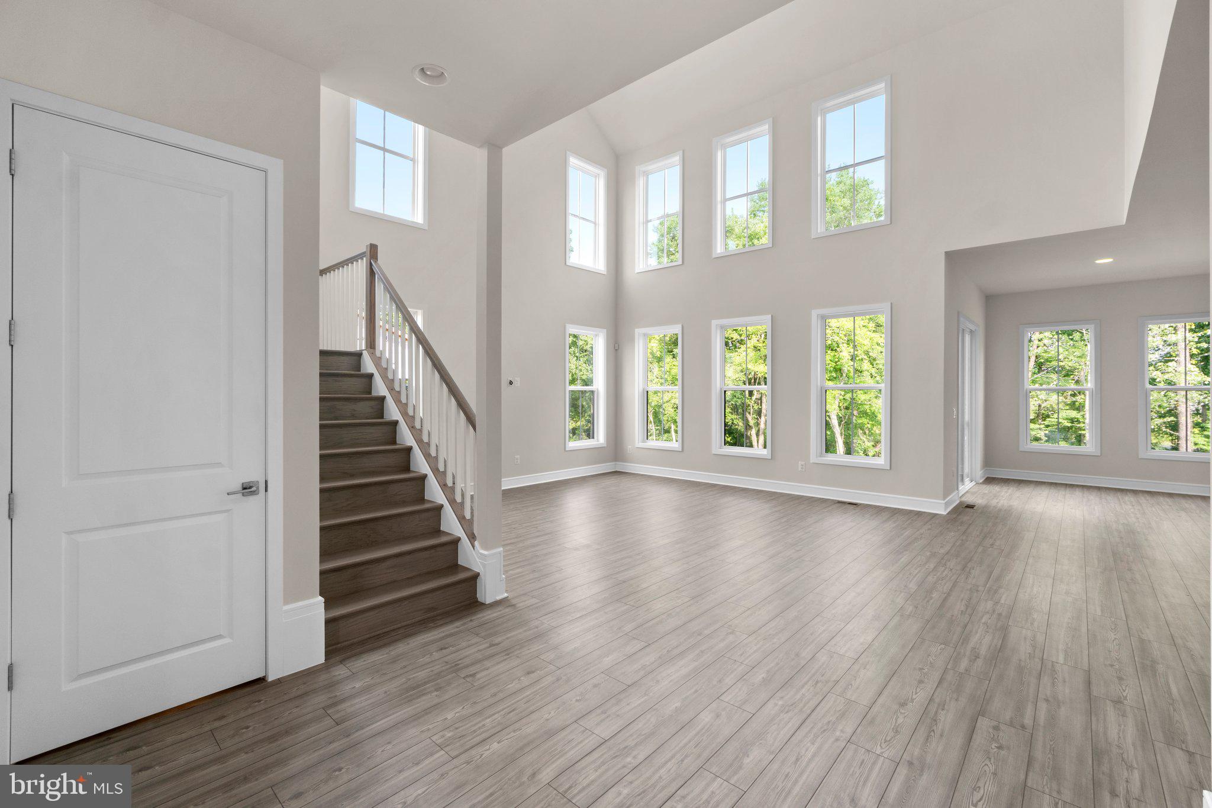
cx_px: 606
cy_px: 404
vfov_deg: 77.3
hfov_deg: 100.4
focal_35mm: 15
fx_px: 505
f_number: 8
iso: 200
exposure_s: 1/10
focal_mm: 10
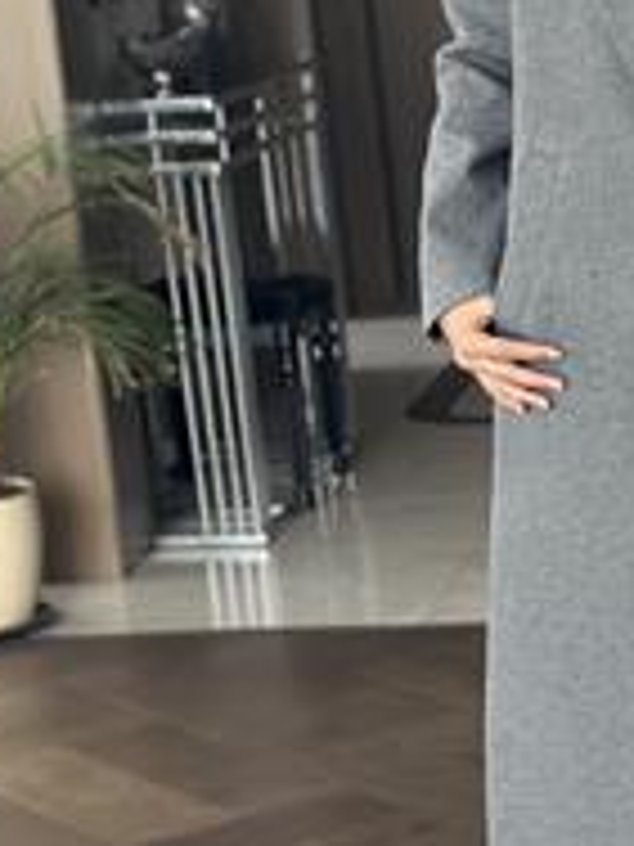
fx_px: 3150
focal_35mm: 129
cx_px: 787
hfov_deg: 11.2
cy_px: 374
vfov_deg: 15.3
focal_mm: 6.86
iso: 640
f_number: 1.78
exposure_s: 1/40
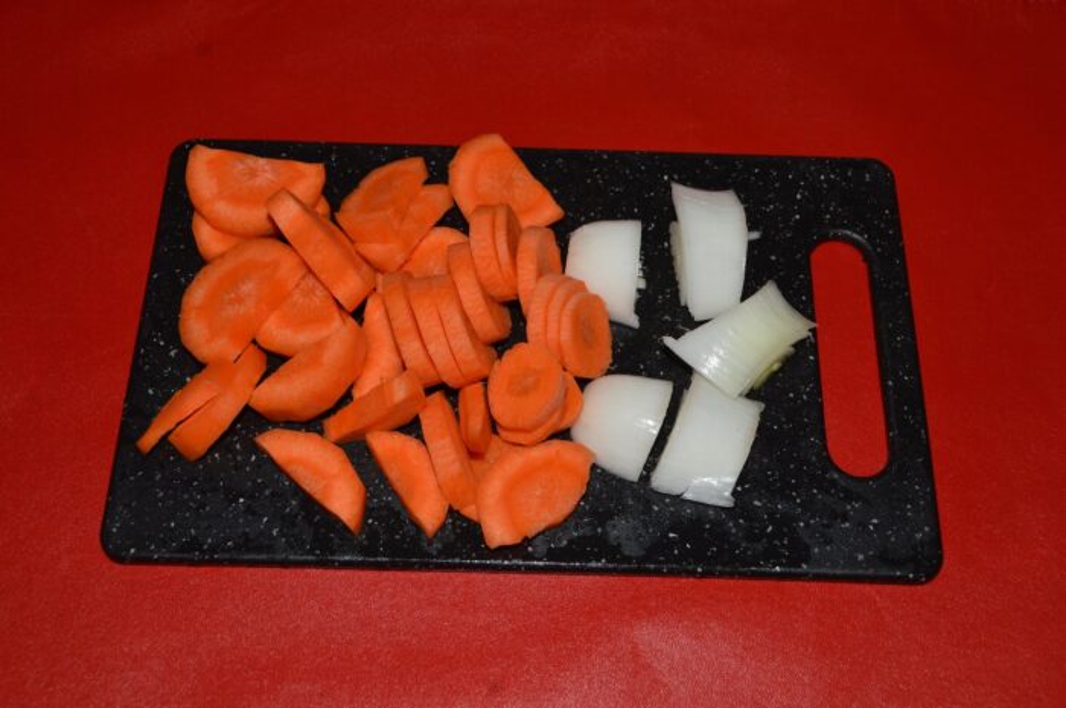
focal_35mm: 39
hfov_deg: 49.6
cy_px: 354
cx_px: 533
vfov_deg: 34.1
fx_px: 1153
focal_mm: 26
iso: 100
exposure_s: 1/60
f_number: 8
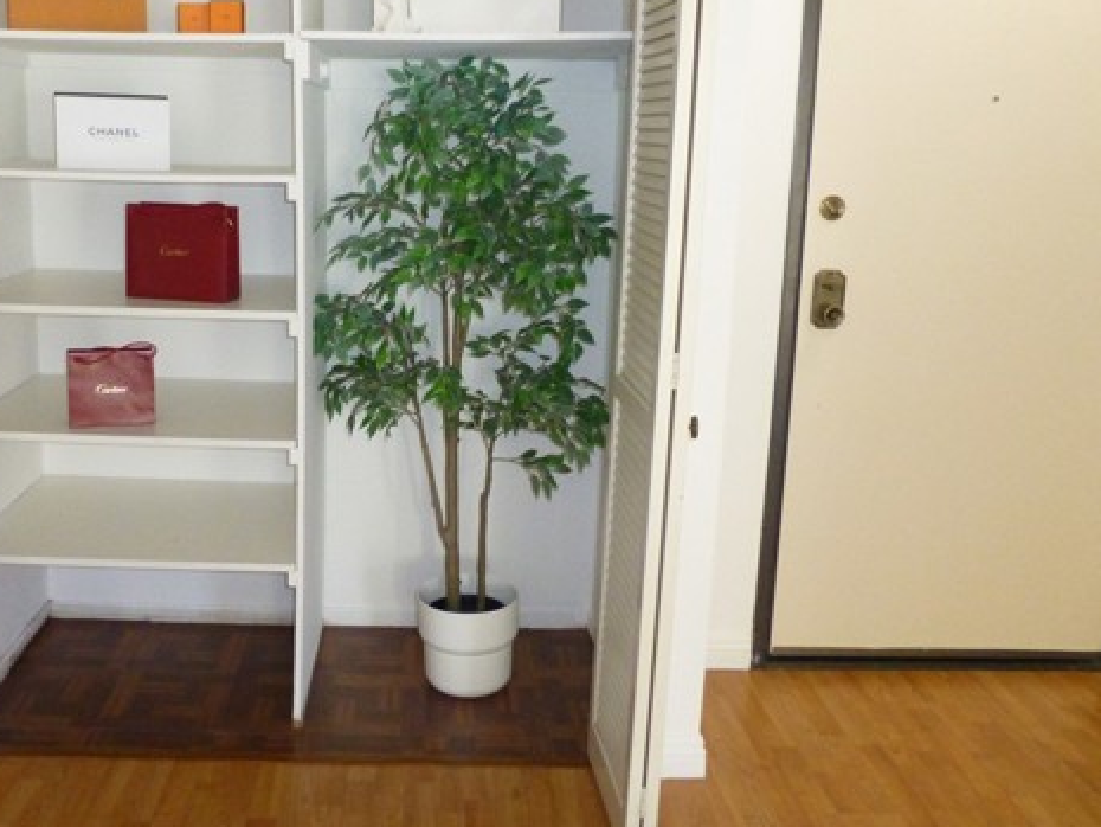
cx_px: 419
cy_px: 334
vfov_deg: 42.8
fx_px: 1050
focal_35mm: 33
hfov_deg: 54.8
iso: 800
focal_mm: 4.3
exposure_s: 1/60
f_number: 3.3
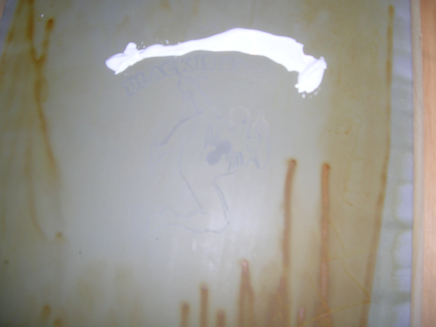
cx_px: 218
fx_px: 441
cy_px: 164
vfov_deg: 40.7
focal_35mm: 35
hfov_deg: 52.6
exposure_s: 1/60.1
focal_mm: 5.4
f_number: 2.8
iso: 50
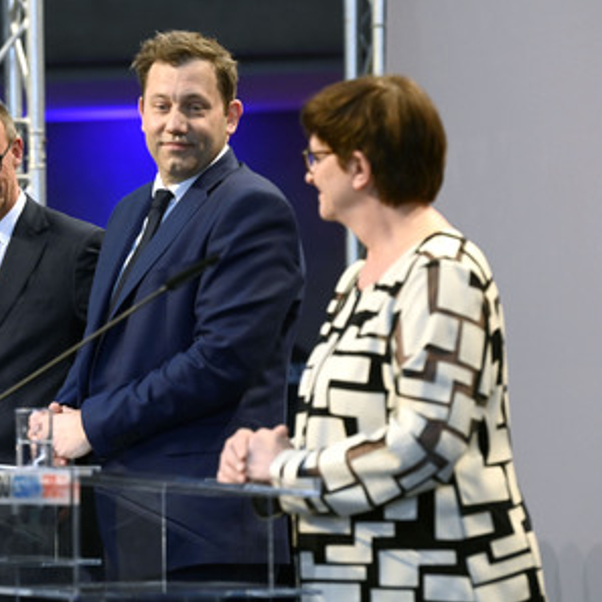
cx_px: 159
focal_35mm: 213
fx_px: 4191
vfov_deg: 8.2
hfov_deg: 8.2
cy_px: 300
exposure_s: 1/500
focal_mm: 165
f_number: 4.5
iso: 2500
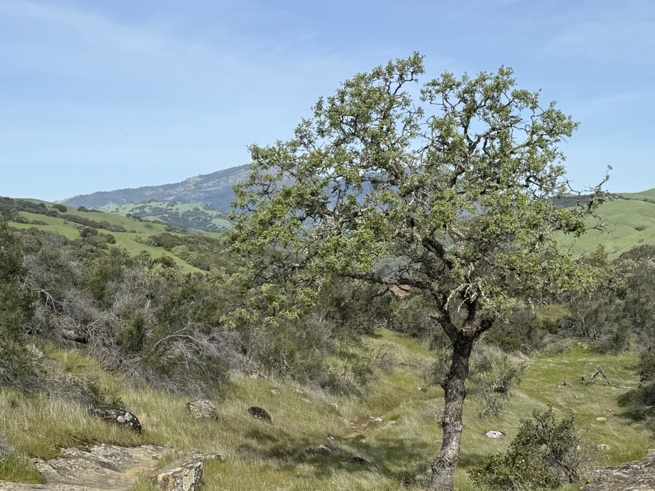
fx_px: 927
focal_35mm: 49
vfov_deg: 29.5
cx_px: 438
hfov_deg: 38.5
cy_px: 330
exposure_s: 1/5319
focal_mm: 6.76
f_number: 1.78
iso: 80
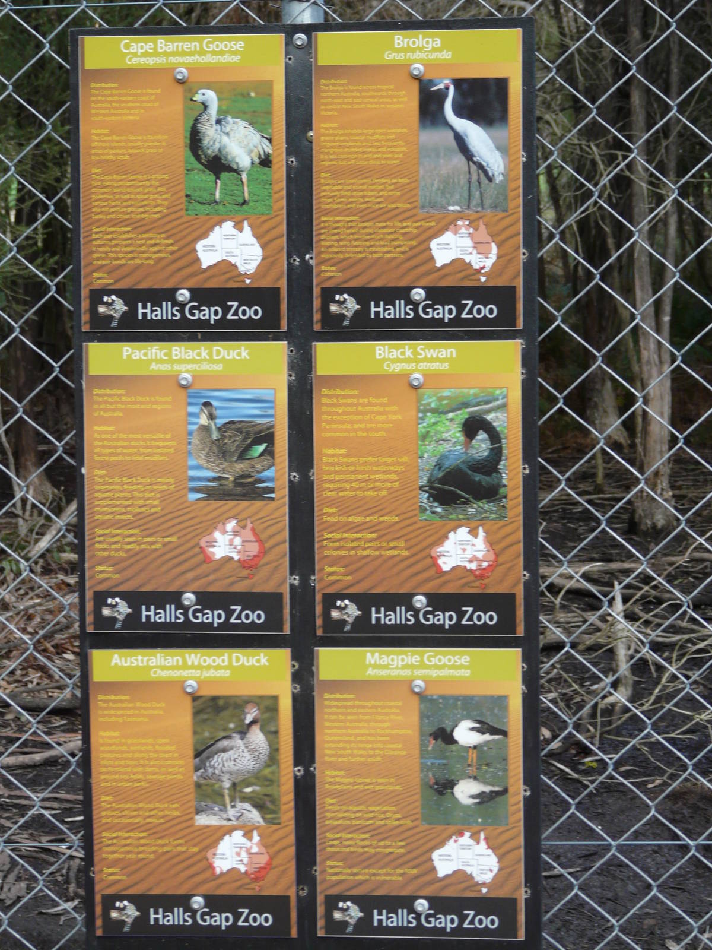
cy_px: 475
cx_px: 356
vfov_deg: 19.4
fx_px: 2770
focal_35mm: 101
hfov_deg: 14.6
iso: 100
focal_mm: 16.6
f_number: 3.6
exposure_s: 1/100
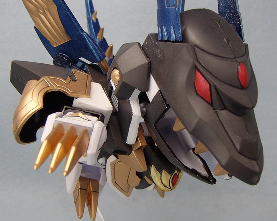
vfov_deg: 38.2
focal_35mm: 39
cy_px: 110
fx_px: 320
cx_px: 133
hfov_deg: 46.9
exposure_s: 1/160
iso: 250
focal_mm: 6.64
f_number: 4.7
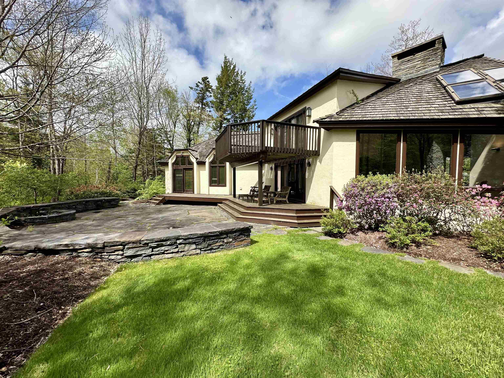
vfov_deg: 85.7
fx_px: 204
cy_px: 189
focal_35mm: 14
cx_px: 252
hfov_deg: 102.1
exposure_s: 1/1247
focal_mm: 2.22
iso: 50
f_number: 2.2
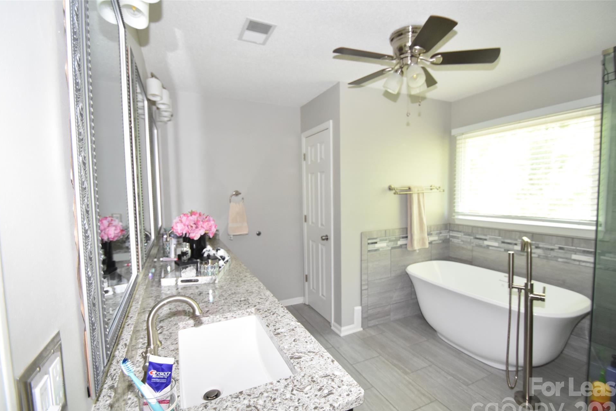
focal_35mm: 16
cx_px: 324
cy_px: 219
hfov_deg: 96.7
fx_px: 274
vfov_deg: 73.7
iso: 1000
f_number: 4
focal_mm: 10
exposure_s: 1/60
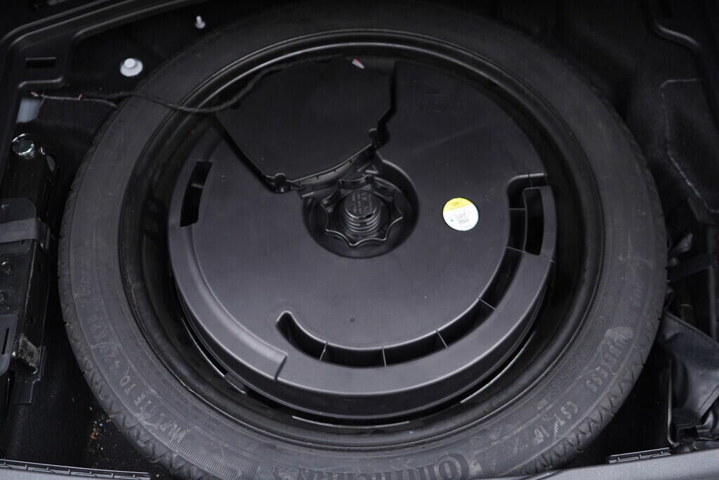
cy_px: 240
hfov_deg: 53.1
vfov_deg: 36.9
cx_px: 360
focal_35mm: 36
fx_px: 719
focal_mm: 24
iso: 640
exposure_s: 1/40
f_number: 2.8
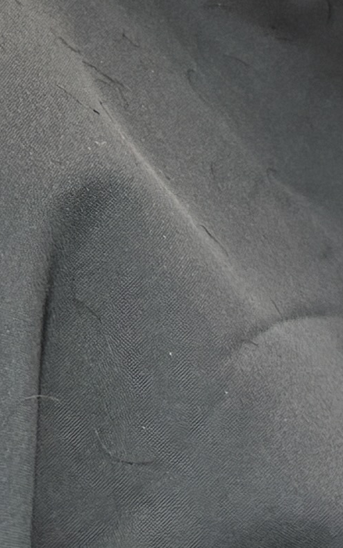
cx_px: -341
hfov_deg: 6.9
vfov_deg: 10.1
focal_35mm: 184
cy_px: -702
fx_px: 2751
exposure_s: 1/120
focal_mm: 6.76
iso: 125
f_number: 1.78
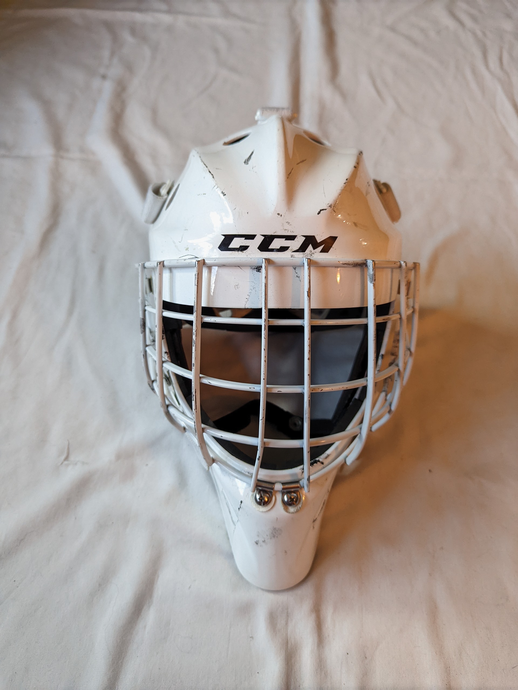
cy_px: 345
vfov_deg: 71.6
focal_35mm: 24
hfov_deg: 56.8
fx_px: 479
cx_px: 259
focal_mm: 6.81
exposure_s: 1/120
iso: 491
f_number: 1.85
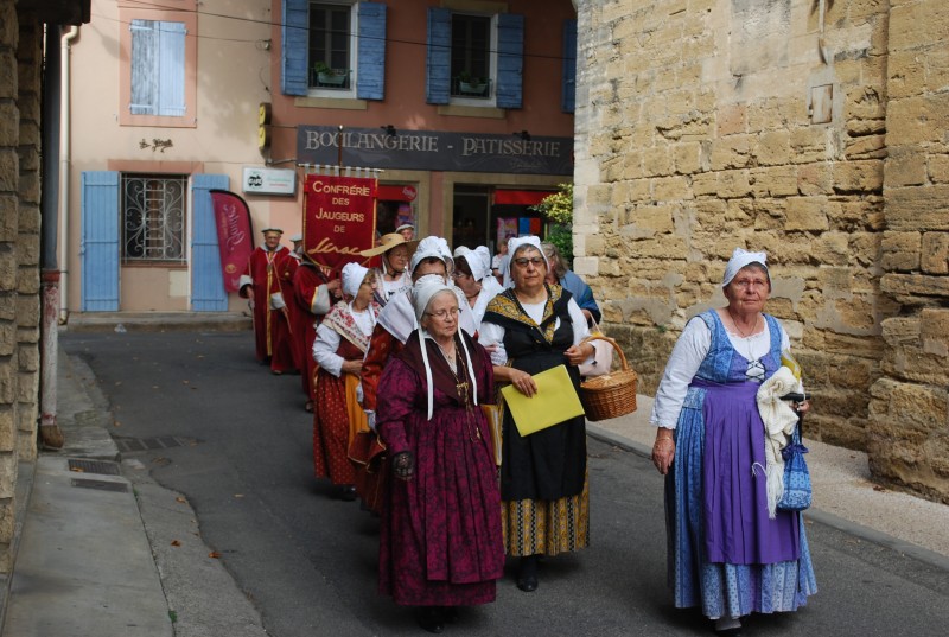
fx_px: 1387
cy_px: 318
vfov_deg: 25.9
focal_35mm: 52
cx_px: 474
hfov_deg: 37.8
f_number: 6.3
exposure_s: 1/160
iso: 100
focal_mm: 35
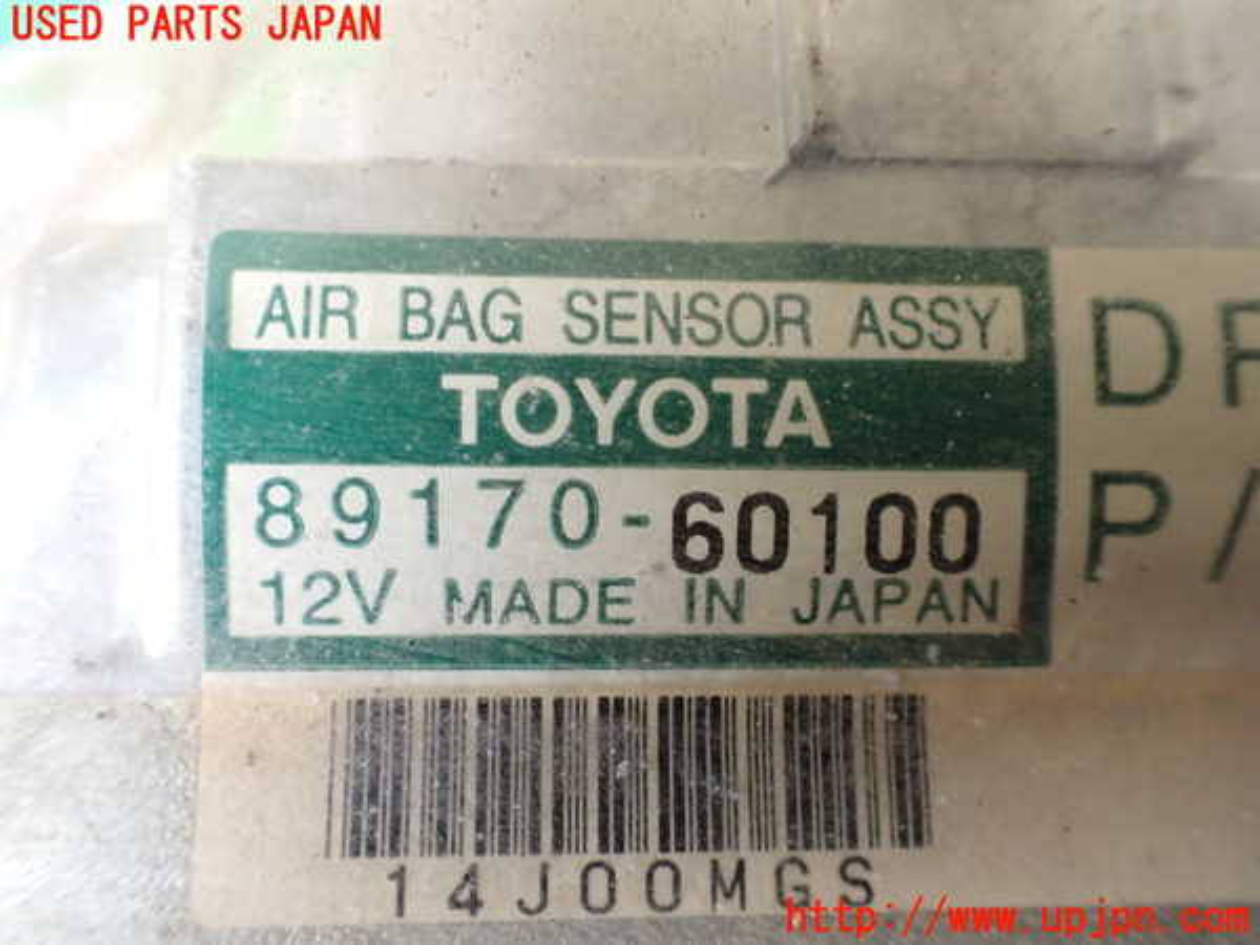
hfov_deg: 60.0
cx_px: 630
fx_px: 1092
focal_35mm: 30
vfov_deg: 46.8
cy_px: 472
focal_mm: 5.4
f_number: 2.3
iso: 800
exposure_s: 1/50
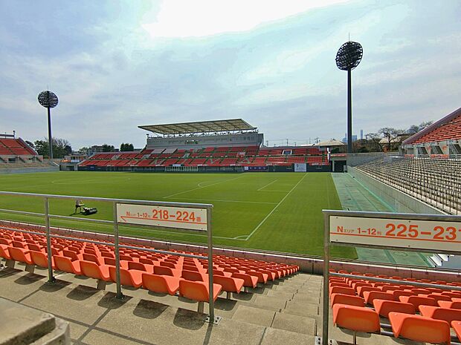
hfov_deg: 84.7
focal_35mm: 19
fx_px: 253
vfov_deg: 68.7
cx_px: 230
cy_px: 172
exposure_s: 1/400
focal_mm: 4.06
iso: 80
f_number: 6.9
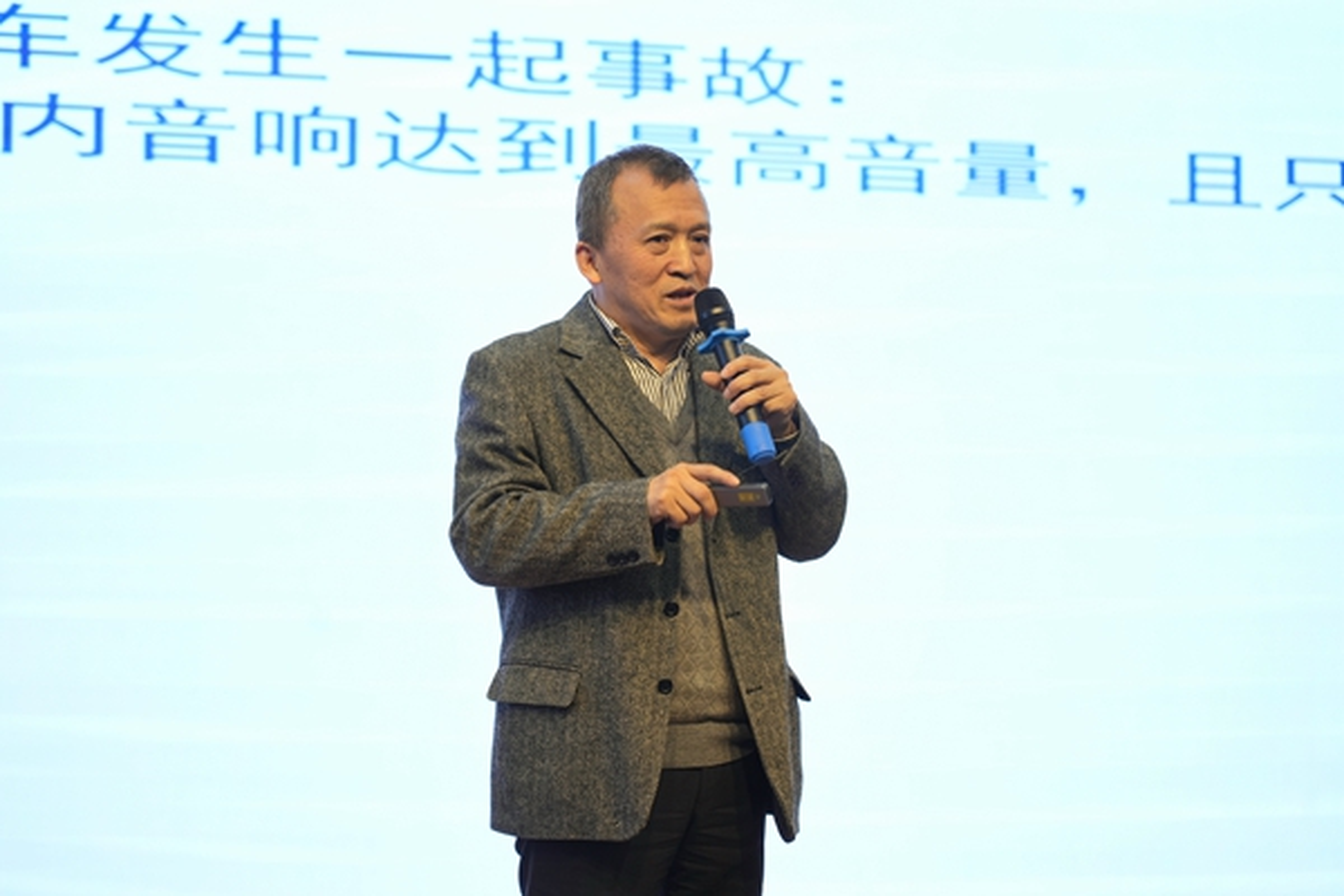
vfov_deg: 13.0
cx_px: 672
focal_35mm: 105
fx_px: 3920
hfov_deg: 19.5
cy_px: 448
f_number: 4
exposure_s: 1/100
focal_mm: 105
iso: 320
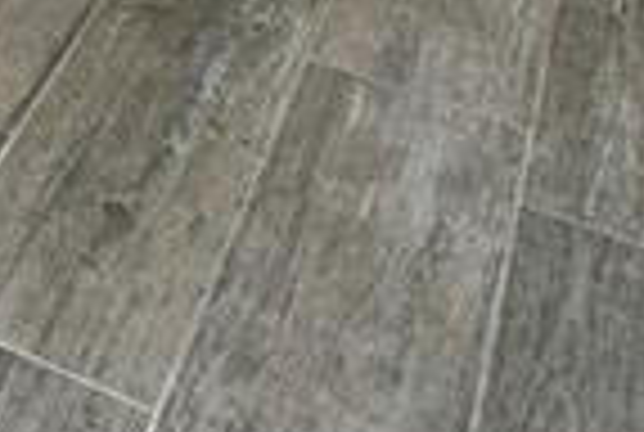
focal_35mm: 107
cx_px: -853
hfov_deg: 14.0
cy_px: -990
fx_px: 1918
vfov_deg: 9.3
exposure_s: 1/100
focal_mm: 10
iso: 200
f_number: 7.1
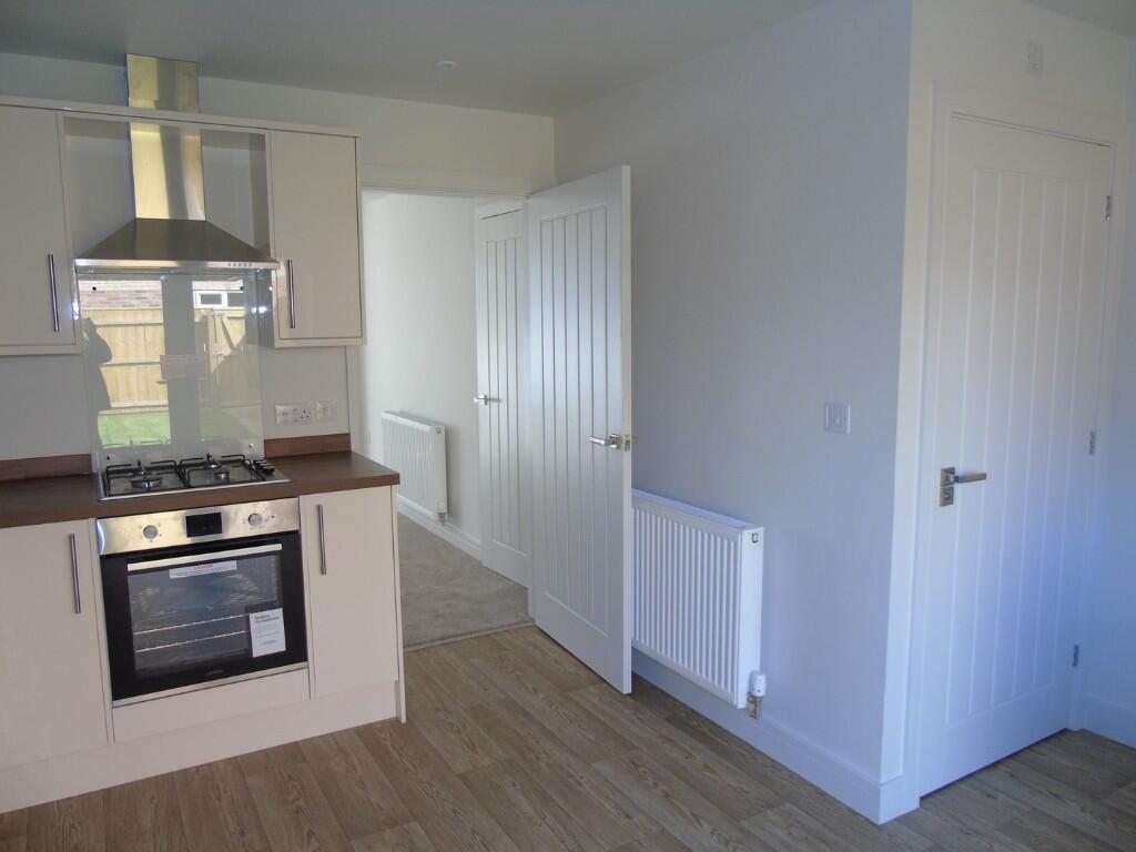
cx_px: 568
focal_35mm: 25
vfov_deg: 54.9
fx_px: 820
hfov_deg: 69.4
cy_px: 426
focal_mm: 4.4
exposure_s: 1/30
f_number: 3.4
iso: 80
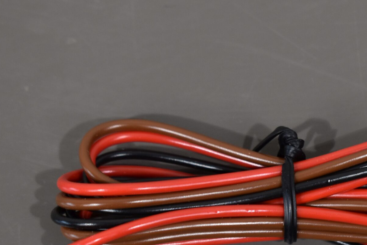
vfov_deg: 8.3
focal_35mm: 165
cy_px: 176
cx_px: 365
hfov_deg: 12.3
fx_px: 1682
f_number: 5.6
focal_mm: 52
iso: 500
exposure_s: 1/60
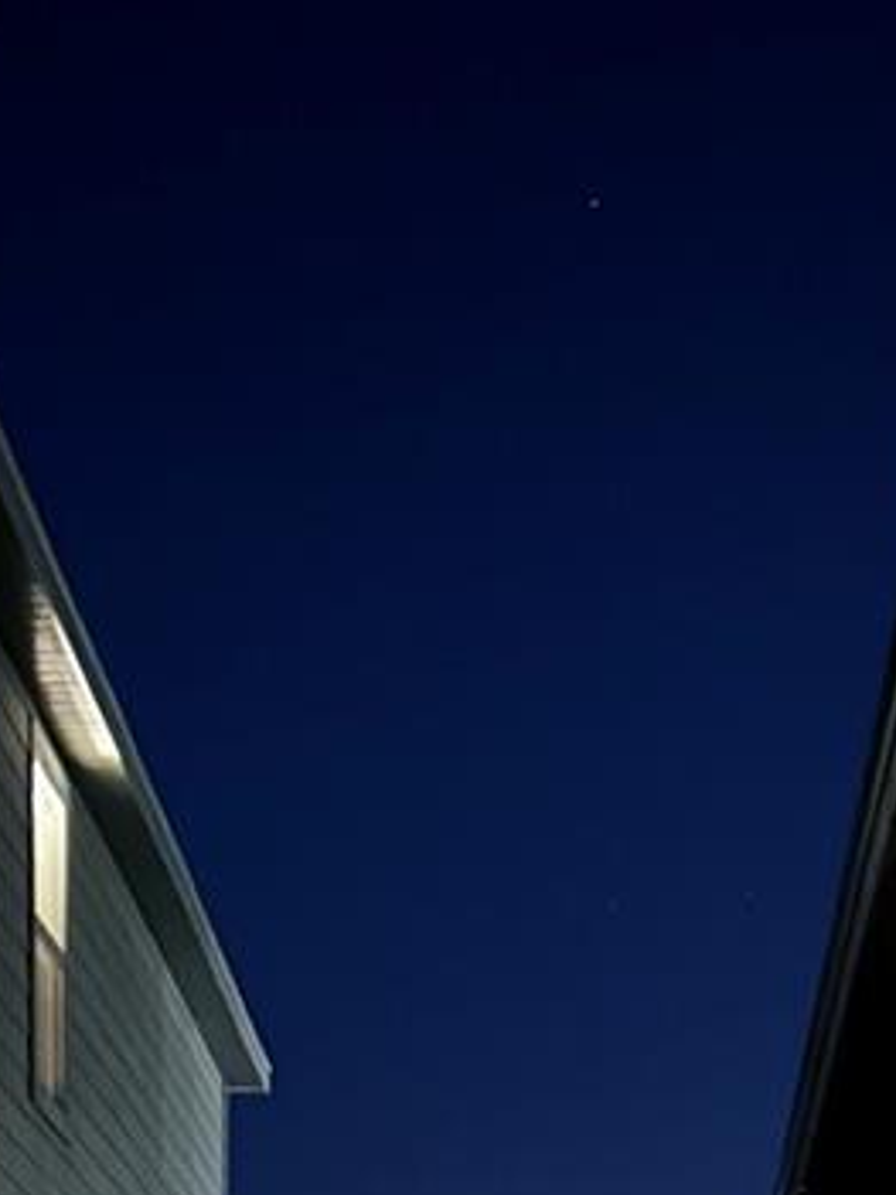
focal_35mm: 89
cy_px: 1981
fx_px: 3073
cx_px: 610
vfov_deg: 18.5
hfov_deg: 16.5
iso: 1600
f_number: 1.5
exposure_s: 1/5
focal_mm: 5.7
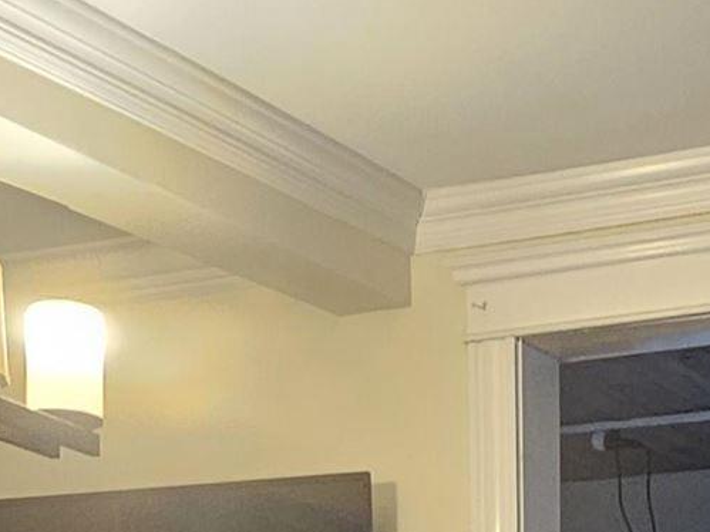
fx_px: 1640
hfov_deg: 24.3
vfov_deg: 15.9
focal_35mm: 80
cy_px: 929
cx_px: 495
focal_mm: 2.2
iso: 320
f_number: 2.2
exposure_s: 1/40
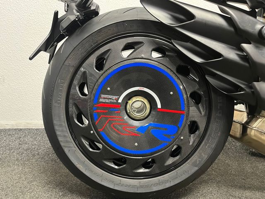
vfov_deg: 53.1
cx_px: 132
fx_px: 199
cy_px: 100
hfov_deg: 67.3
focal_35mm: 26
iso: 500
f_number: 1.6
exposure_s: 1/33
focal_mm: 5.1
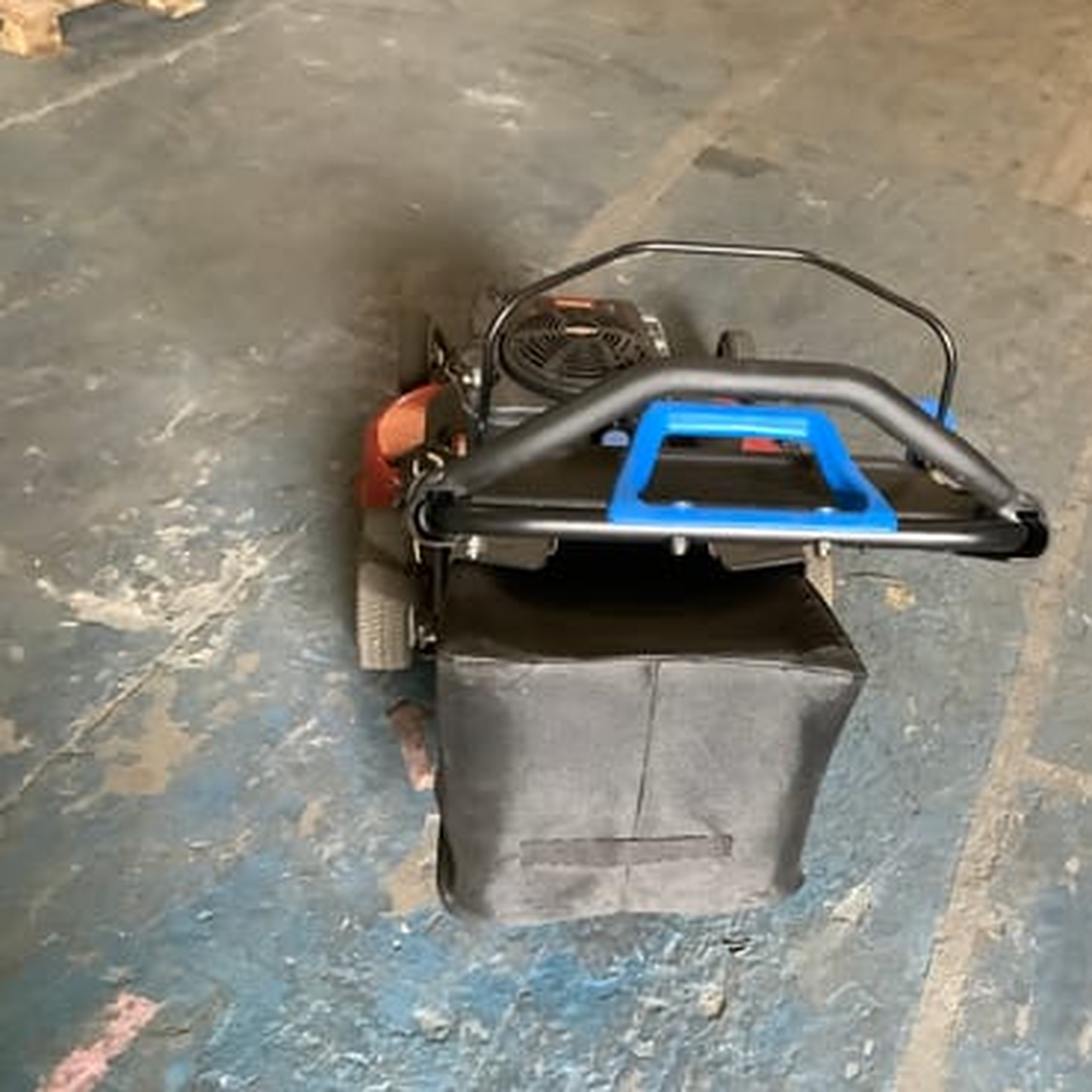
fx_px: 1321
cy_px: 542
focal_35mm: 37
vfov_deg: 44.9
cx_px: 714
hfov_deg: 44.4
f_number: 2.4
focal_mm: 3.3
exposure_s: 1/33
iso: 400
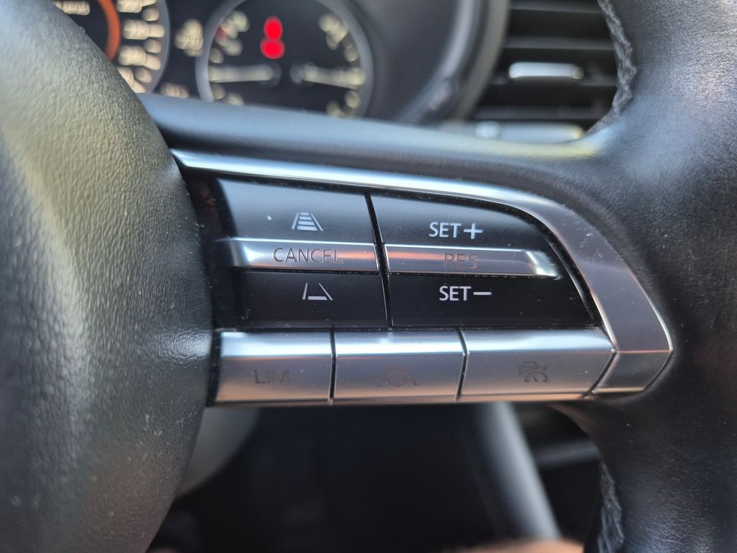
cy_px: 276
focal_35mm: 23
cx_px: 368
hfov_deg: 73.9
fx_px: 490
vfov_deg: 58.9
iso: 250
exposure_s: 1/100
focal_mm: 5.4
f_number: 1.8
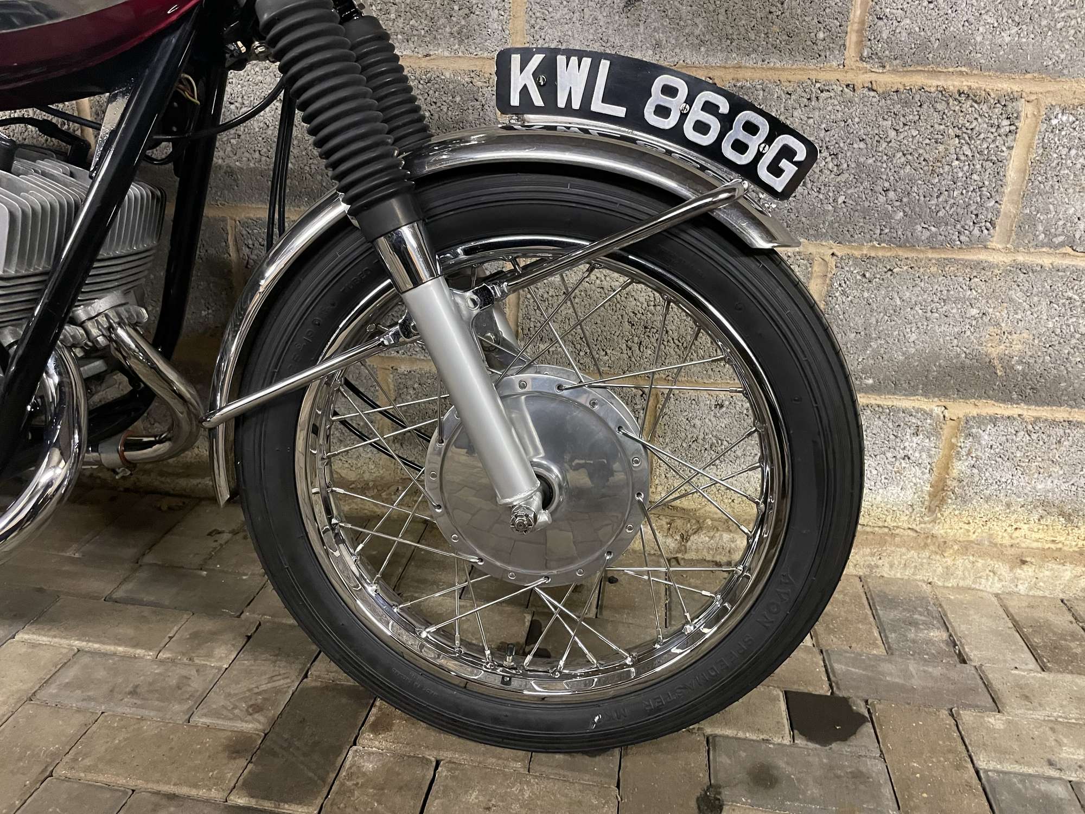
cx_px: 542
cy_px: 407
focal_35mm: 26
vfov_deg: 53.1
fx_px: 815
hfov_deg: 67.3
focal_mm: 4.2
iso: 500
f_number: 1.6
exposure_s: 1/25
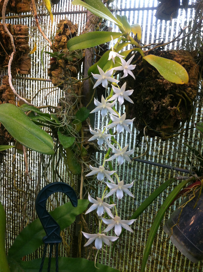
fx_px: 274
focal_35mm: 35
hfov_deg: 40.6
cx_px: 102
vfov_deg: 52.7
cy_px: 136
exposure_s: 1/120
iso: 125
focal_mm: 3.85
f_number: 2.8
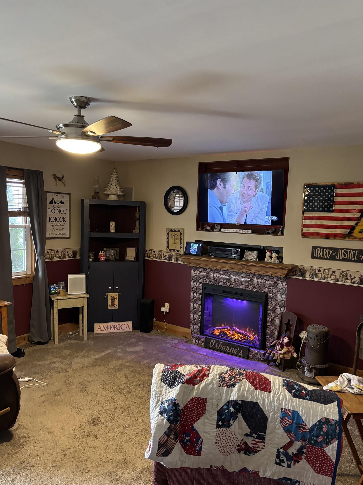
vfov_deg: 65.3
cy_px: 251
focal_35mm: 27
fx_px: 378
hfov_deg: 51.3
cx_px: 176
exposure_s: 1/40
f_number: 1.6
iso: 500
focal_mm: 5.96
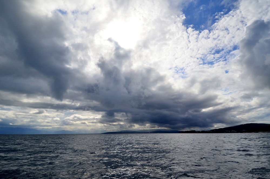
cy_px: 90
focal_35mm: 18
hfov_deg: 90.1
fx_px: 135
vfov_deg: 67.1
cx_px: 135
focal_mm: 12
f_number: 5.6
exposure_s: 1/5000
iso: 400
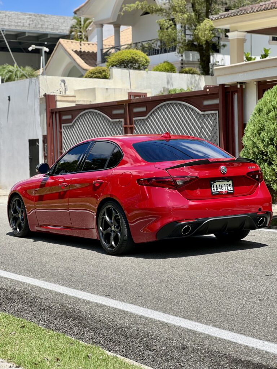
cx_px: 138
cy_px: 184
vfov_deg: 25.3
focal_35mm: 77
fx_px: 822
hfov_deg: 19.1
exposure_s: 1/286
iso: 32
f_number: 2.8
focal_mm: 9
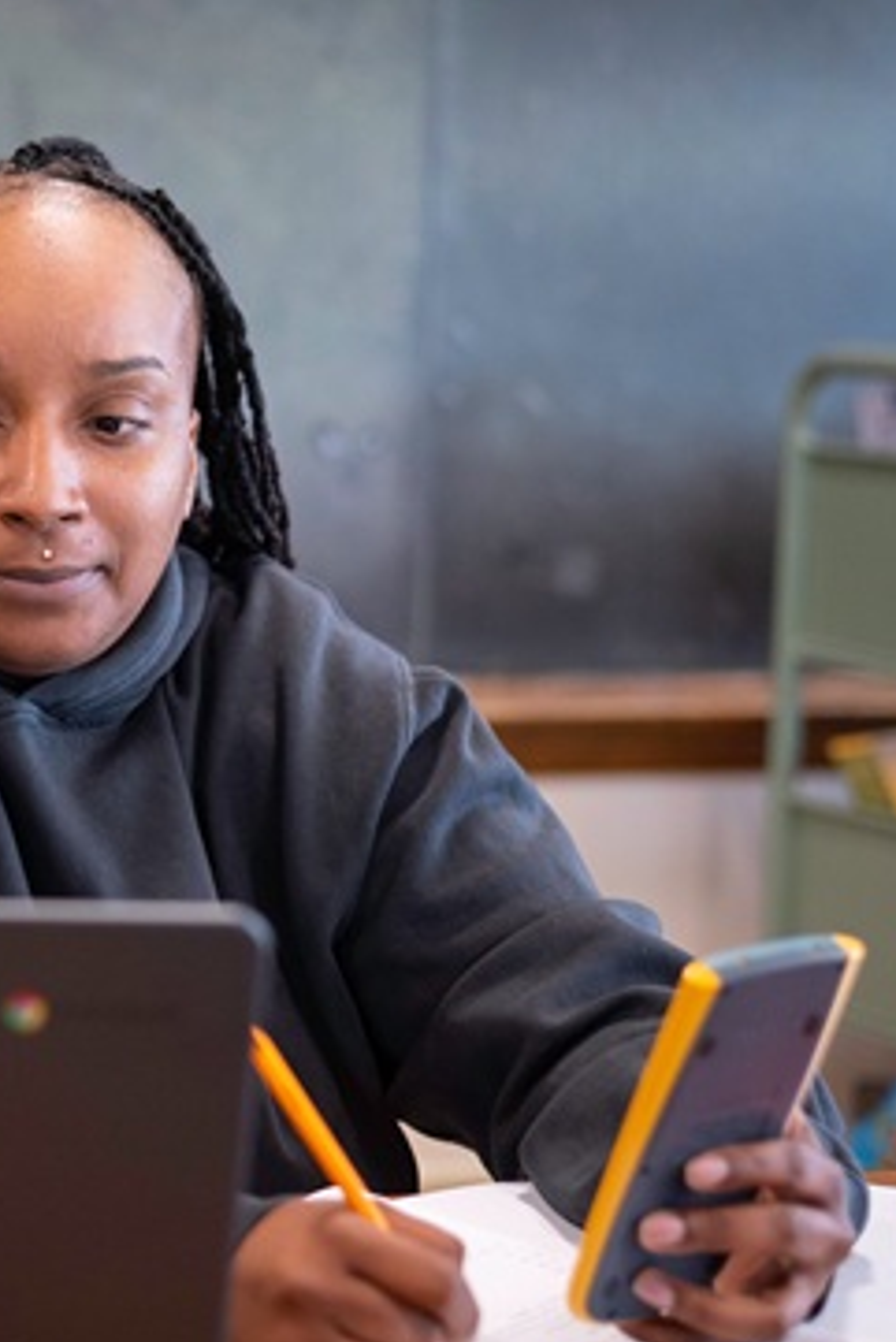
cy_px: 686
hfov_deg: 13.8
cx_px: -123
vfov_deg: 21.0
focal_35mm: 97
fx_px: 3618
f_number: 2.2
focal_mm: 50
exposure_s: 1/200
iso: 1250
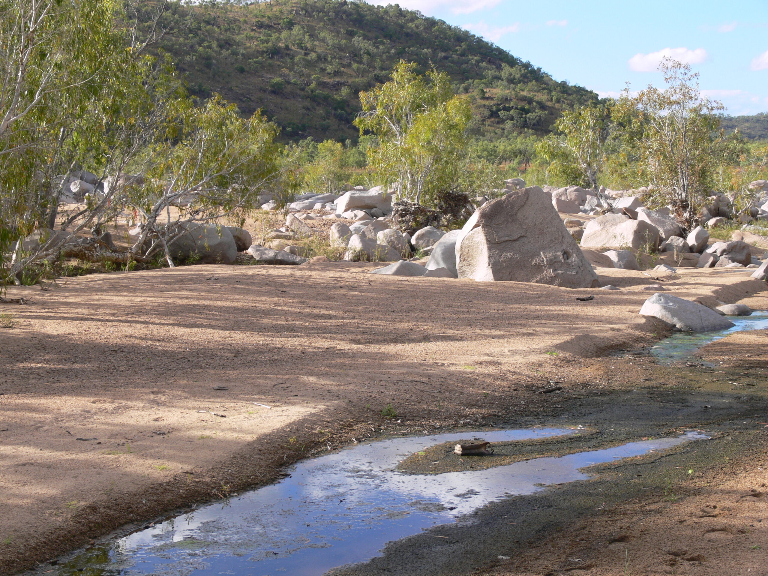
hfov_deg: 28.6
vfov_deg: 21.6
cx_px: 384
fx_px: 1509
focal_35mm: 68
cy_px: 288
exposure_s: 1/200
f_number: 5.6
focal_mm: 14.4
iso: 80
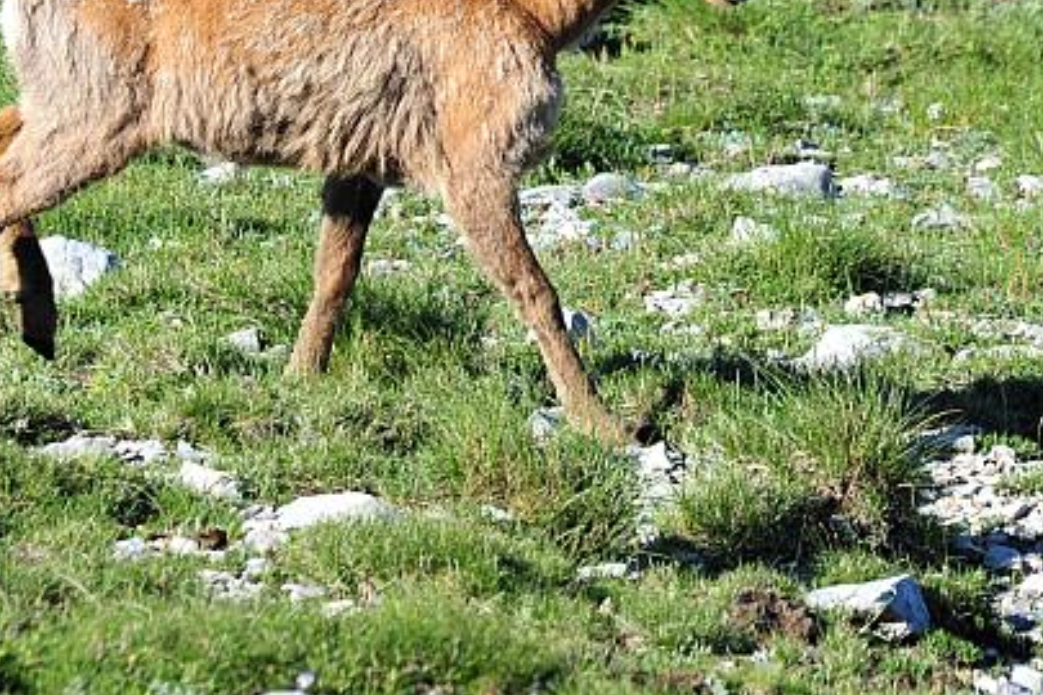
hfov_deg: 1.8
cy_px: -49
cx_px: 608
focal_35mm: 1172
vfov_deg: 1.2
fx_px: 33953
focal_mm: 500
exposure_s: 1/500
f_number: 11
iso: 640
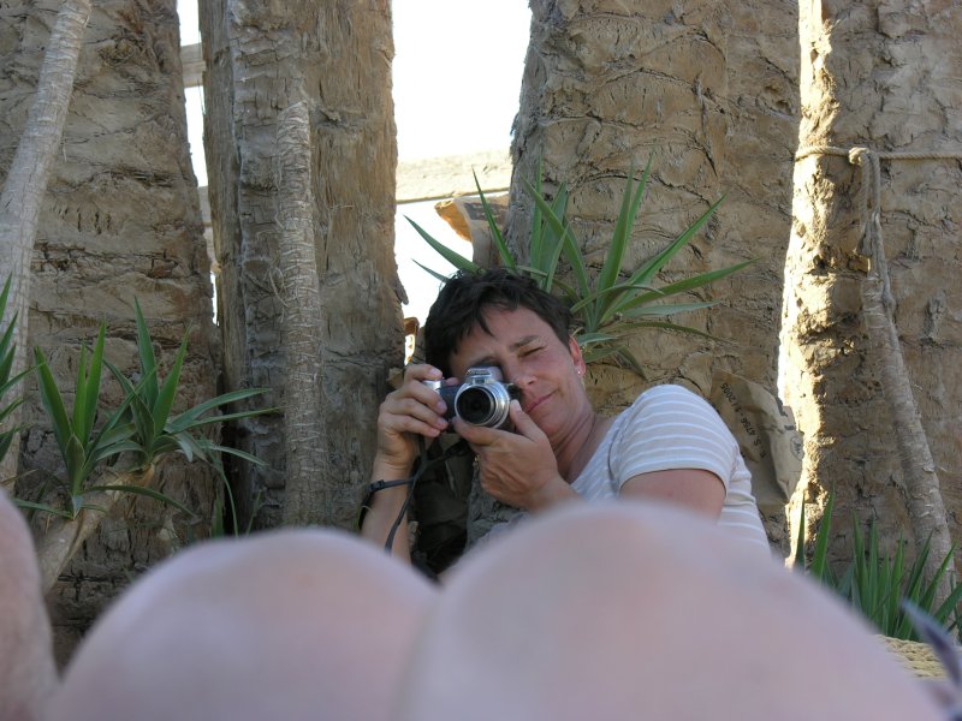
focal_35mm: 115
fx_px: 3196
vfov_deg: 12.9
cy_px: 360
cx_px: 481
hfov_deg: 17.1
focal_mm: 29.3
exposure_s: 1/77
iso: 50
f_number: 4.7
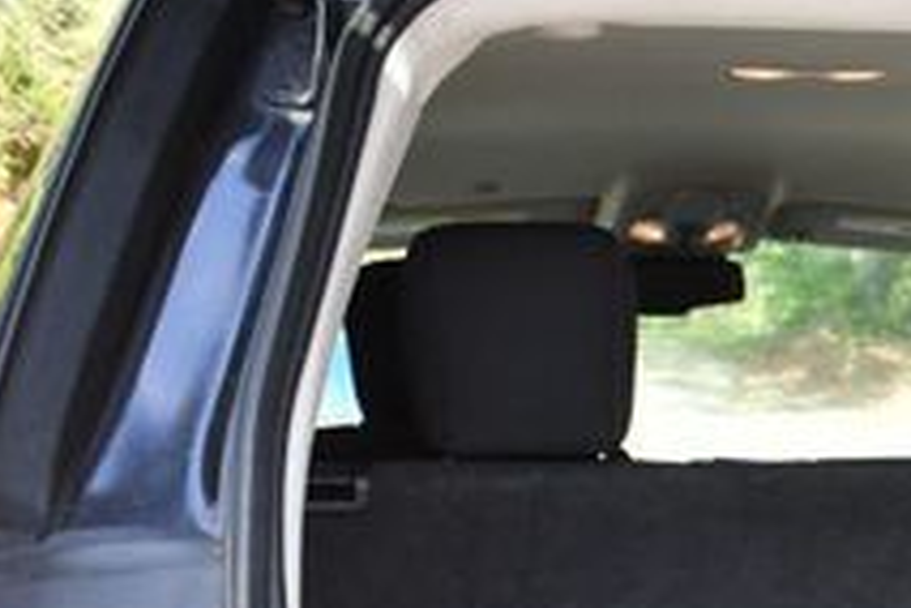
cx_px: 1193
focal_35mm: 99
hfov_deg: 19.0
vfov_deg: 13.4
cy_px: 762
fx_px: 2505
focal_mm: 22
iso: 400
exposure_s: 1/250
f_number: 5
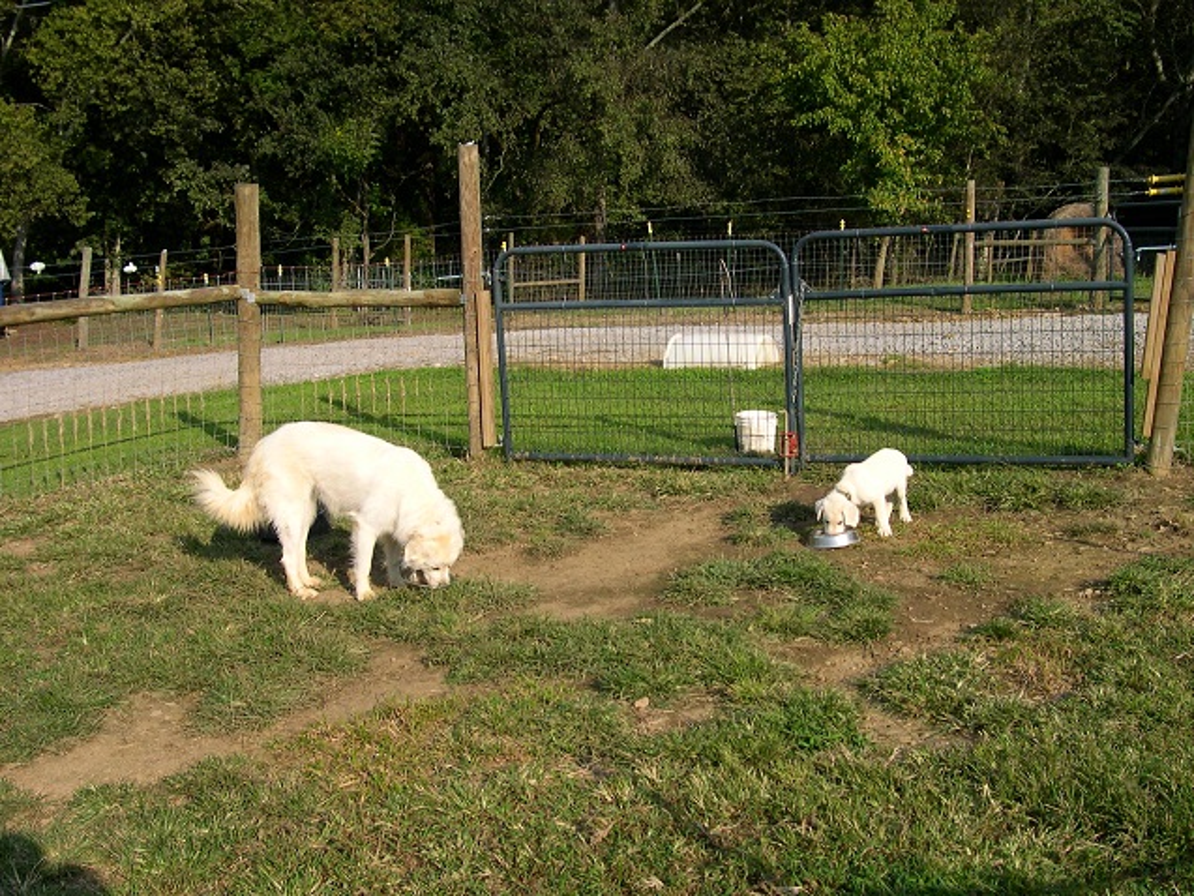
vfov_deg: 37.7
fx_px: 1311
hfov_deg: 49.0
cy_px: 448
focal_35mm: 38
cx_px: 597
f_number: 7.6
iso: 100
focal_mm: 8
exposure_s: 1/178
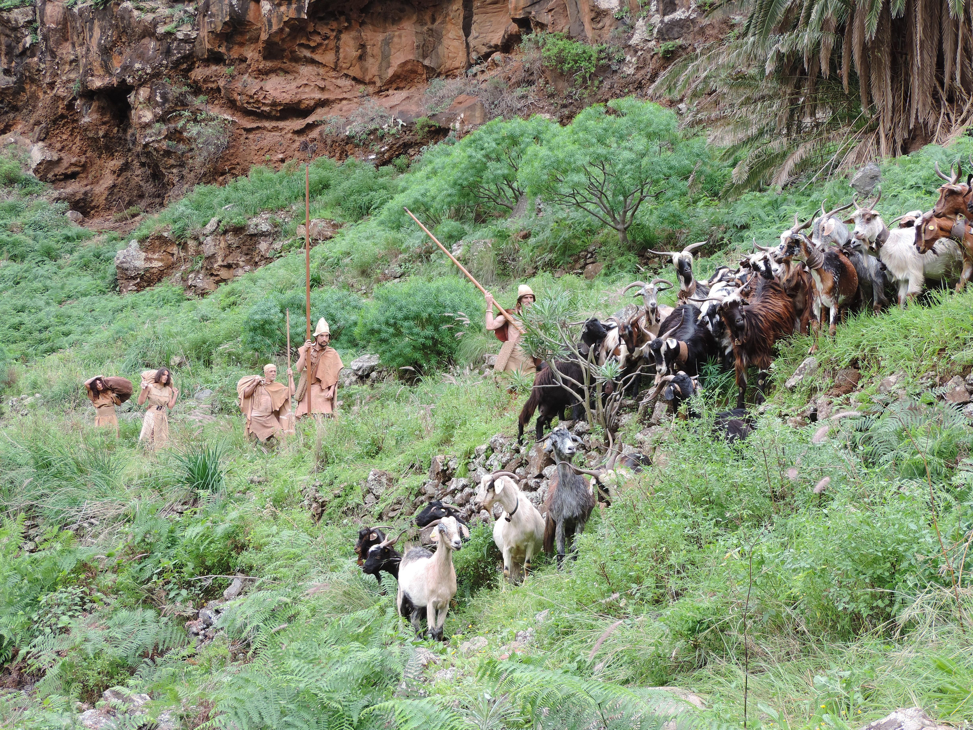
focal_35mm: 50
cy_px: 365
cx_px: 486
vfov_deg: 29.1
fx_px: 1405
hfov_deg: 38.2
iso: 80
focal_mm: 8.9
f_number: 3.6
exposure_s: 1/80
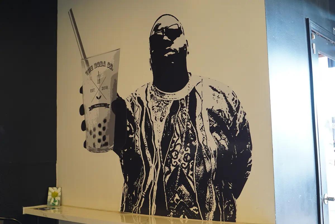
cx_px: 168
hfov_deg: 46.4
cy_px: 112
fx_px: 391
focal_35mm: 42
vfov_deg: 31.9
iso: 1600
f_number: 3.5
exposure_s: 1/160
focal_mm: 28
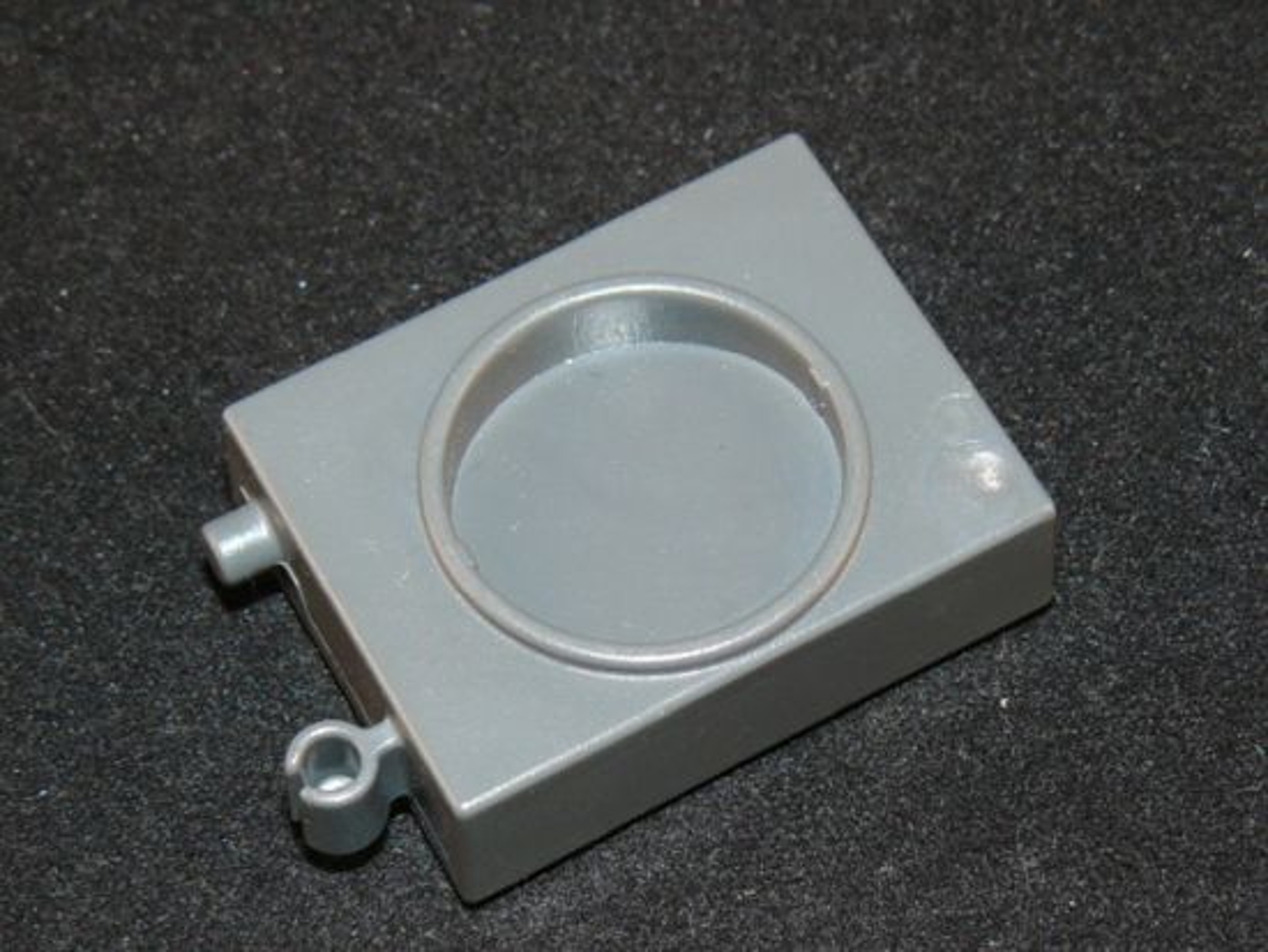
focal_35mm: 116
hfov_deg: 17.0
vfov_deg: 12.8
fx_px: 4251
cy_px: 476
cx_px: 634
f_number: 4
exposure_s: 1/30
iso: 100
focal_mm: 12.9
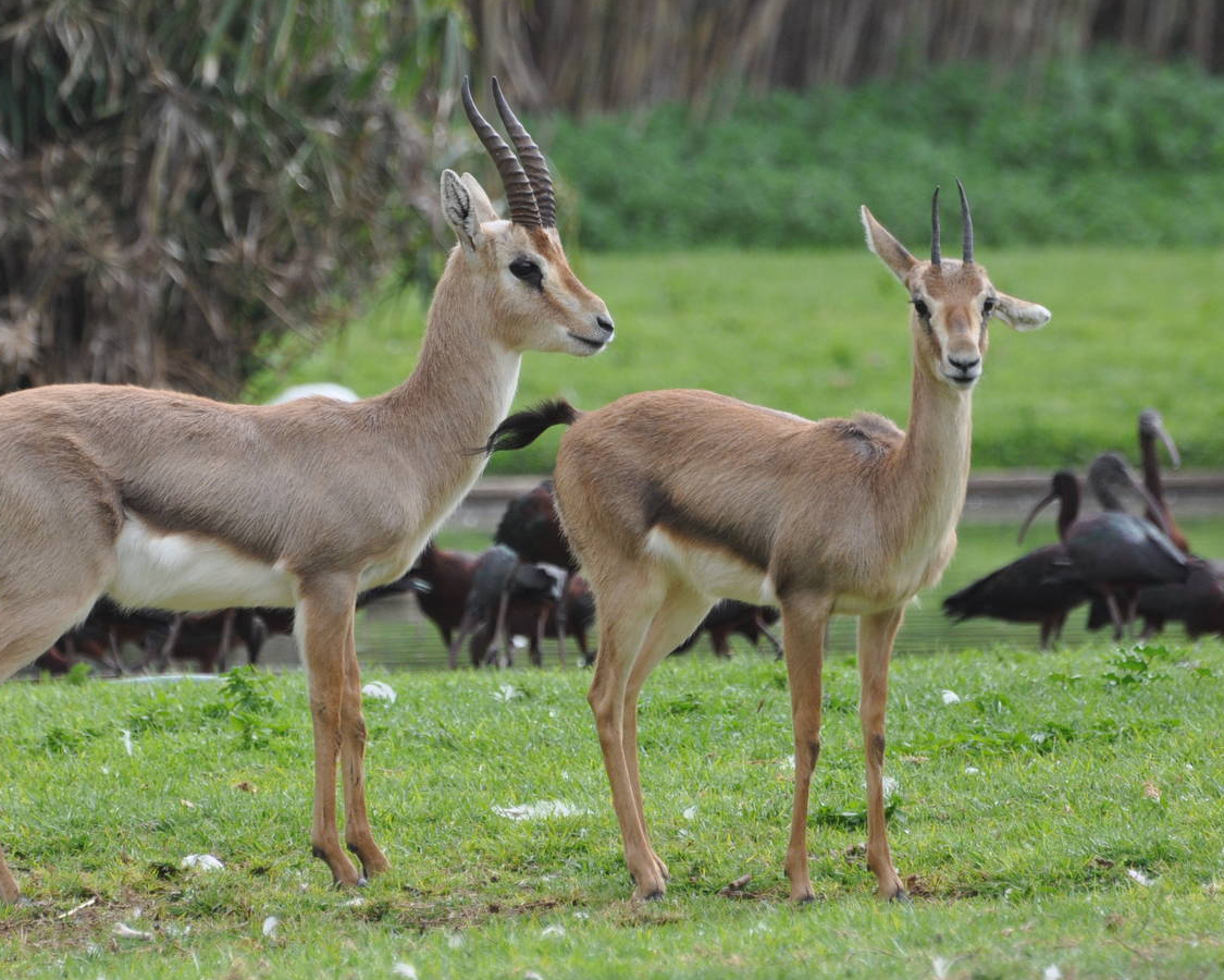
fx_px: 21735
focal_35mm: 600
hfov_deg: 3.2
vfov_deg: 2.6
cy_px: 481
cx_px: 583
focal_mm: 300
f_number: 5.6
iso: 560
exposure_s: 1/1000
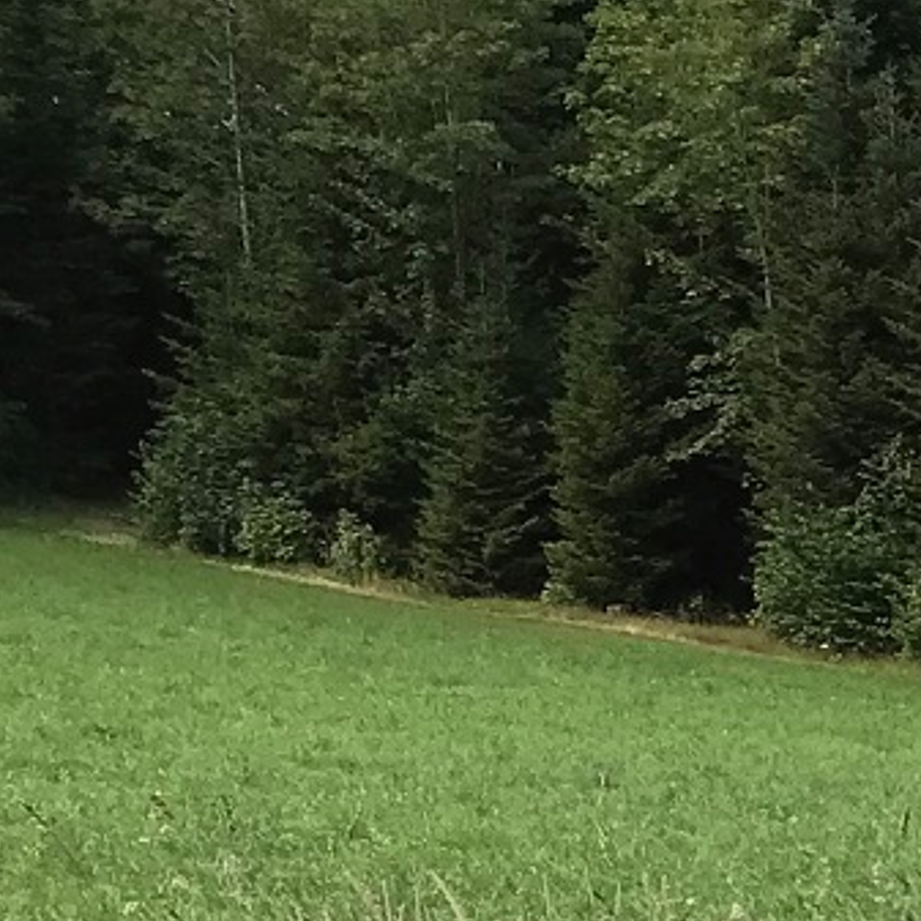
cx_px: 2290
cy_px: 1741
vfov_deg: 10.9
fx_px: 4455
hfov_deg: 10.1
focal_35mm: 148
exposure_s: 1/1681
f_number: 1.8
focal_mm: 3.99
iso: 20
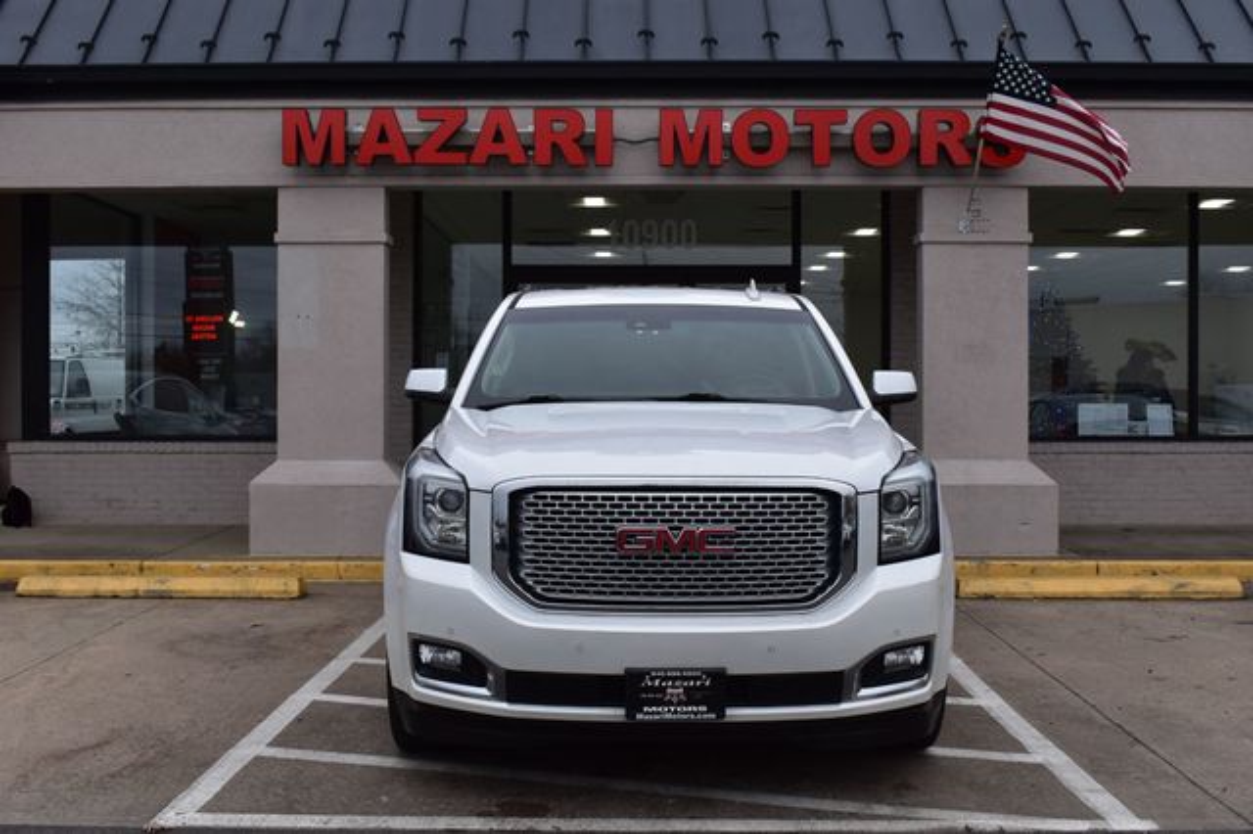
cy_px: 417
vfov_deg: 31.9
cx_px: 626
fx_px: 1461
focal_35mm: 42
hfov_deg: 46.4
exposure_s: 1/200
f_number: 10
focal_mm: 28
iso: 400
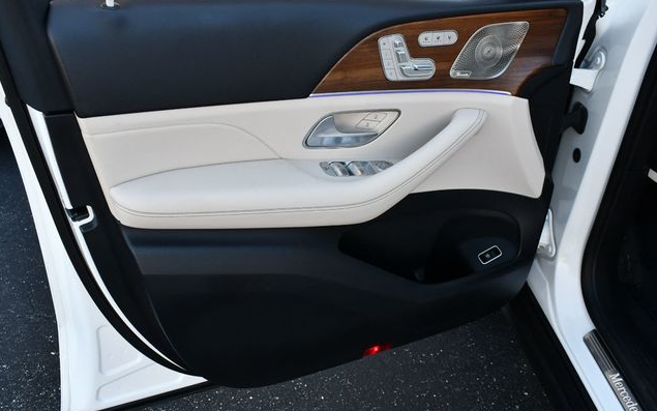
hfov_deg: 52.7
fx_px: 663
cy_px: 199
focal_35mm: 37
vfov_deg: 34.4
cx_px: 327
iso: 400
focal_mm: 18
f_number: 5
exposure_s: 1/250
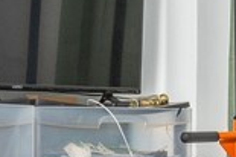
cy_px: 139
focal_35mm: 98
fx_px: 642
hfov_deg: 20.6
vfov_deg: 13.8
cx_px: 190
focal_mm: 14
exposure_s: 1/60
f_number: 9
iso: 200
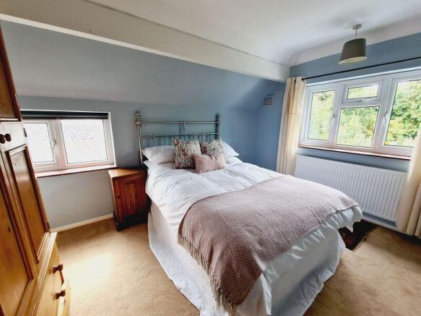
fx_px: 158
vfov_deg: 89.9
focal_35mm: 13
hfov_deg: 106.2
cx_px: 210
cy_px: 158
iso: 64
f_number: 2.2
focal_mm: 2.2
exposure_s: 1/100
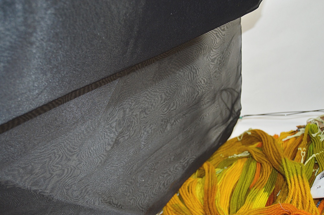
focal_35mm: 34
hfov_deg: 55.1
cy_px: 108
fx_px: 310
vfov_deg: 38.3
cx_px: 162
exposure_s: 1/60
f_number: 4
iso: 400
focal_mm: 23
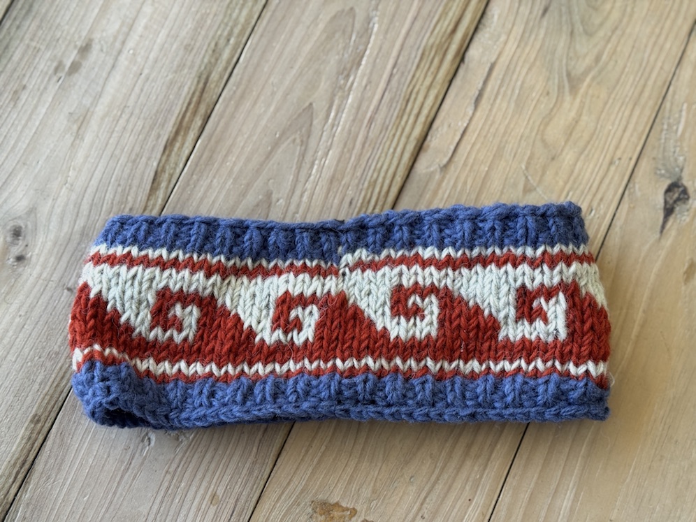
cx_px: 348
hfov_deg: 39.7
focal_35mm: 48
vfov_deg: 30.3
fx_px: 965
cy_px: 261
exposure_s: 1/121
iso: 64
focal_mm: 6.76
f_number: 1.78
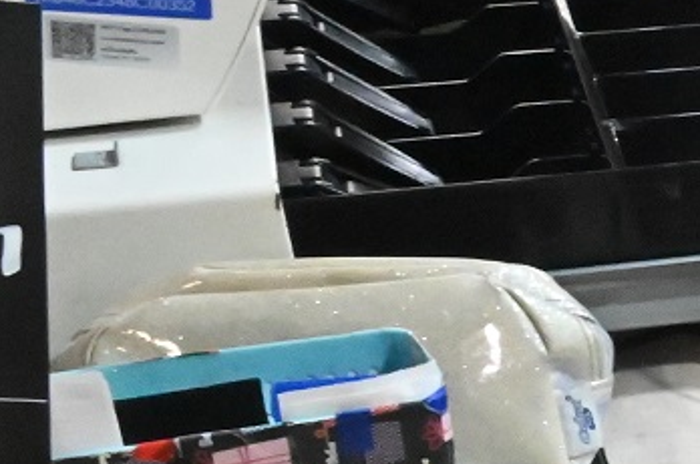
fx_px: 3243
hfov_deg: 10.3
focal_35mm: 167
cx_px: 1789
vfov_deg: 8.0
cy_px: 775
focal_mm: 32
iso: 25600
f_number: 22
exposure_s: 1/50
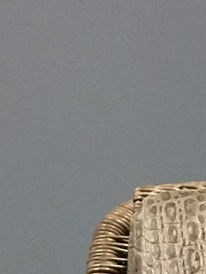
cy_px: 769
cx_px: 360
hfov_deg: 8.1
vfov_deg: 9.3
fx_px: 1412
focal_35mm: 178
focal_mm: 4.15
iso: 320
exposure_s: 1/17
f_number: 2.2
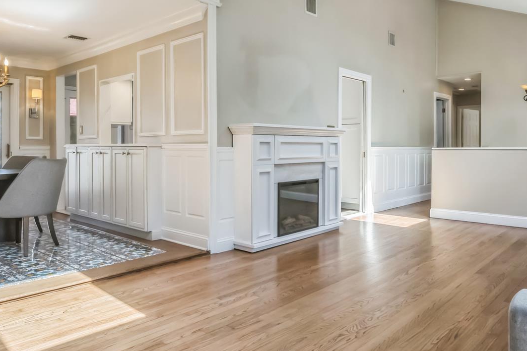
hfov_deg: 67.1
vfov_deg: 47.9
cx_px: 296
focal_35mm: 27
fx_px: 395
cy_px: 163
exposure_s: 1/250
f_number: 8
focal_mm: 14
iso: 400
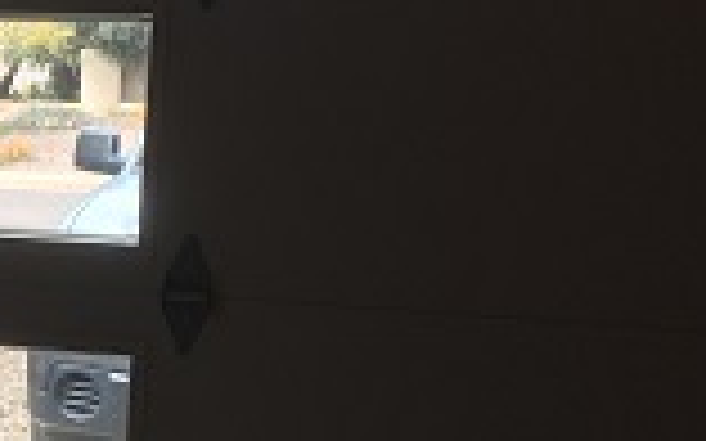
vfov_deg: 14.4
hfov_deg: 21.2
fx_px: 1731
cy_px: 362
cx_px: -175
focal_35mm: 90
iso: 25
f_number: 2.2
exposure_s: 1/30
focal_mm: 4.15
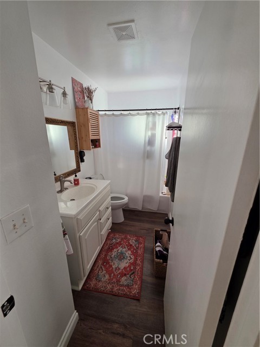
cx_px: 130
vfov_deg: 106.2
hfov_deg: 89.9
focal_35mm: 13
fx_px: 130
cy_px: 174
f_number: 1.9
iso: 100
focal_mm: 2.2
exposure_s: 1/120
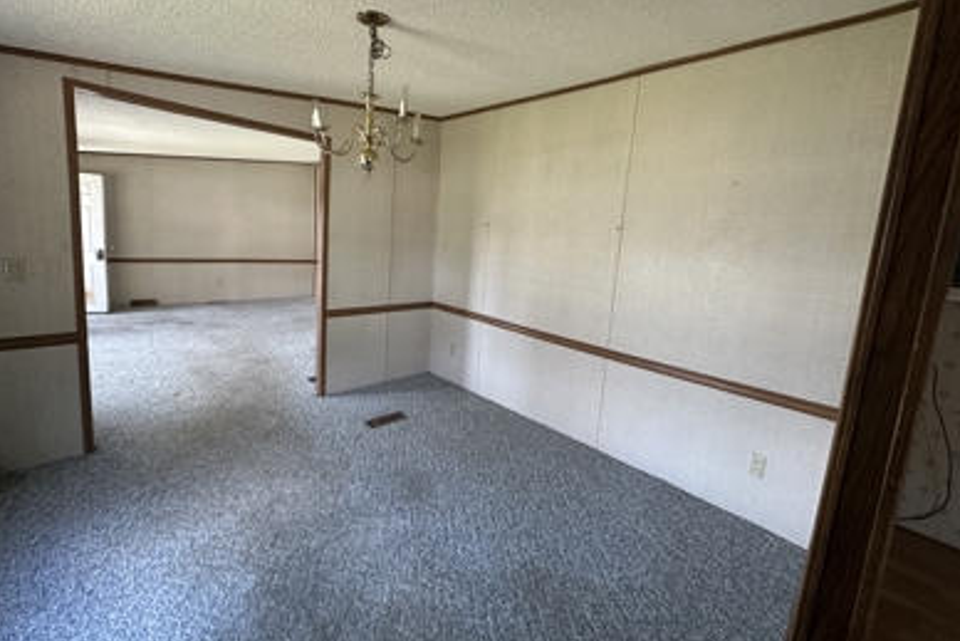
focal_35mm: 15
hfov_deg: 100.4
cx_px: 490
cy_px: 287
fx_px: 400
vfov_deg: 77.1
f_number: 2.2
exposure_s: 1/95
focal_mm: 2.22
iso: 320
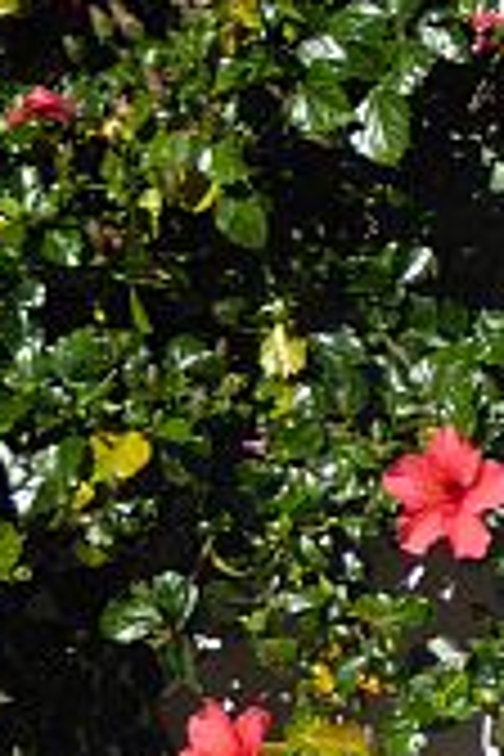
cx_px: 1012
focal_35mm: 356
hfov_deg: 3.8
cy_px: -76
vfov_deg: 5.8
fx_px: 7475
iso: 100
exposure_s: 1/400
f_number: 4.9
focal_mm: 16.1
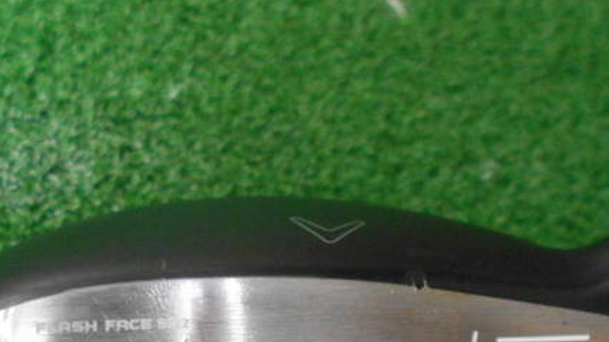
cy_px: 341
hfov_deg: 47.4
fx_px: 694
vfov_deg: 26.3
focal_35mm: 43
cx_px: 297
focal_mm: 4.6
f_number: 3.2
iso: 800
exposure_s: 1/60
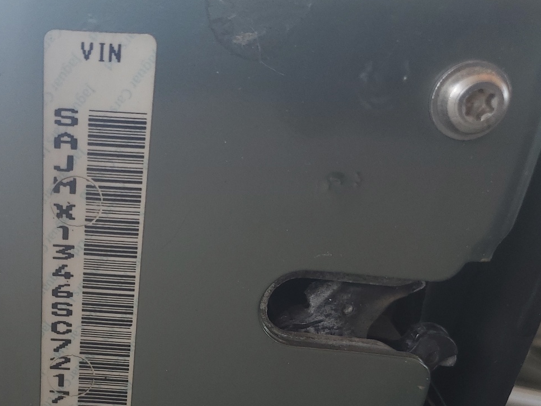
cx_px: 122
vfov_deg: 33.0
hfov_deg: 42.2
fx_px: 672
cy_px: 303
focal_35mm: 43
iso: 50
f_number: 1.5
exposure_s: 1/244
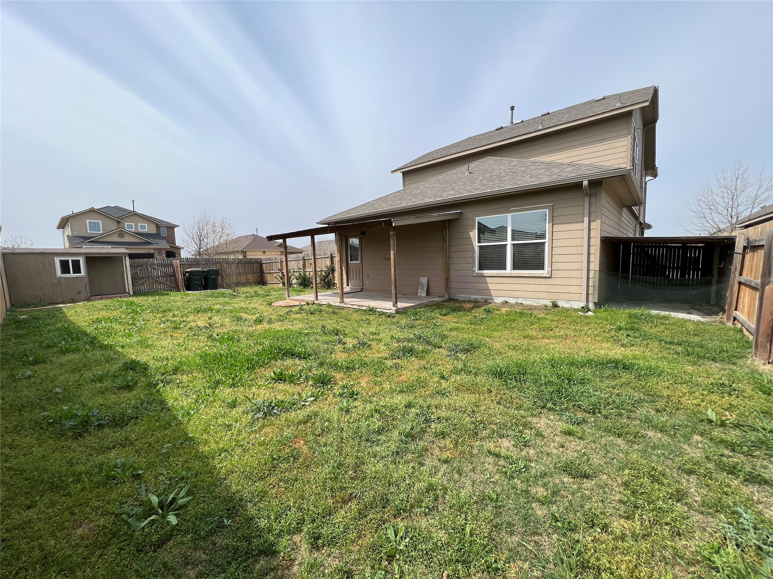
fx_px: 290
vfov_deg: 89.9
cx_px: 386
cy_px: 290
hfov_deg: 106.2
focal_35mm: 13
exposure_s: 1/1449
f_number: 1.8
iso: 32
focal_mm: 1.57
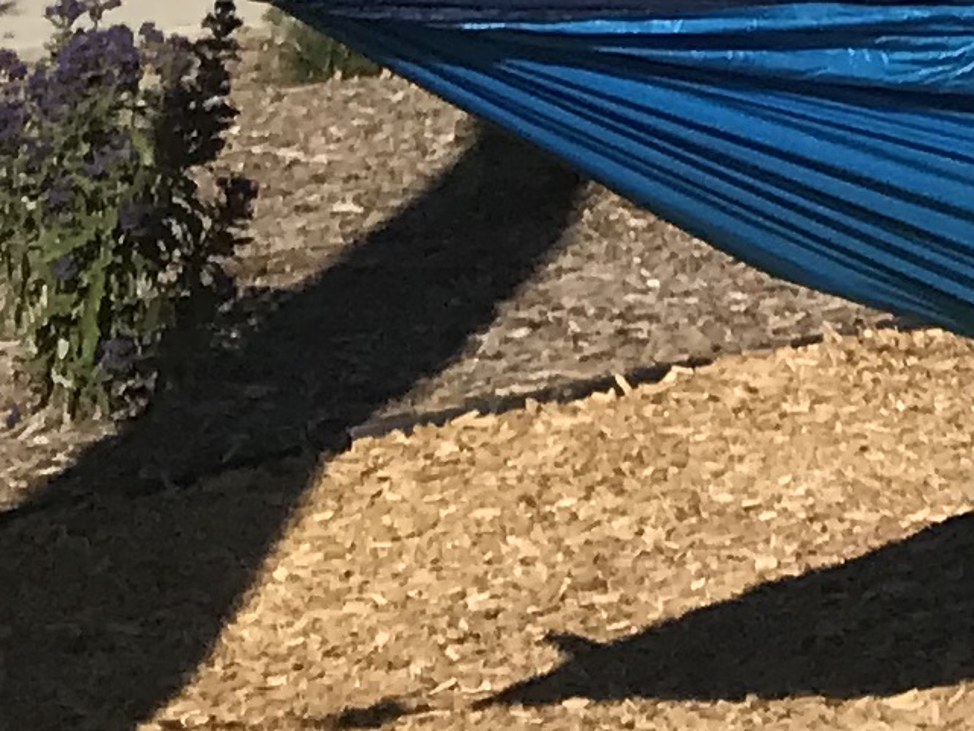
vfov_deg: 7.8
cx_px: 3030
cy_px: -1029
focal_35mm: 176
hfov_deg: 8.9
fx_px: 4953
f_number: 1.8
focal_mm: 3.99
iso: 20
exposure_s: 1/3831
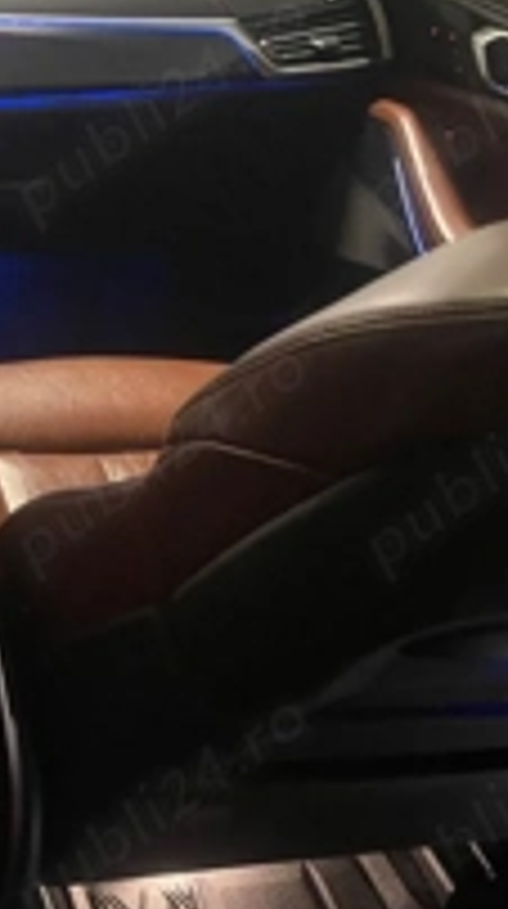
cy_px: 513
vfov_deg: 38.5
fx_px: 1299
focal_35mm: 54
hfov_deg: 20.7
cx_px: -99
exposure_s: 1/27
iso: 800
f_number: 1.6
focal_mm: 5.1
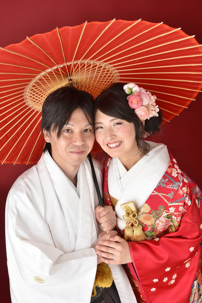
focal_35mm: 36
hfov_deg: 36.9
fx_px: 303
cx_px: 101
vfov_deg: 53.1
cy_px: 152
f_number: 8
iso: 400
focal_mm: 24
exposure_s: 1/60
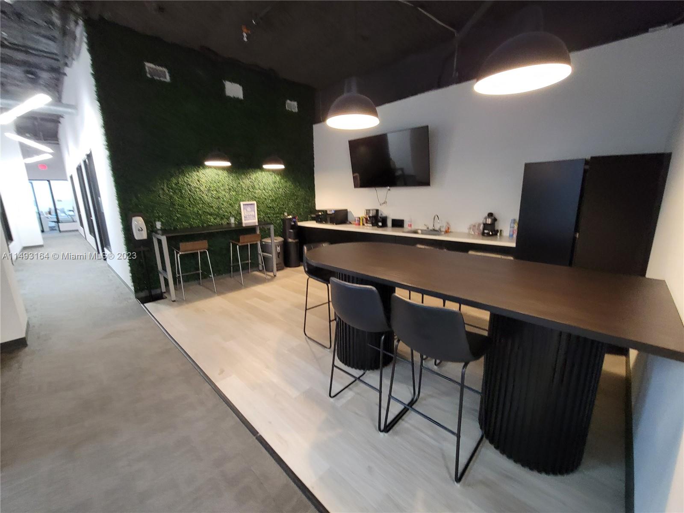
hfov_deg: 106.2
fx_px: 257
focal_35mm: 13
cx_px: 342
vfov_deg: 89.9
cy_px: 256
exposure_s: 1/30
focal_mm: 2.2
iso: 400
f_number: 2.2
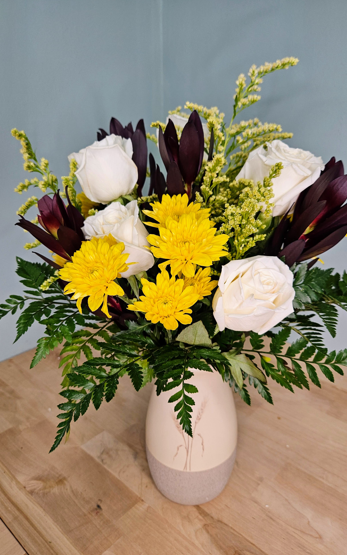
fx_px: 378
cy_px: 281
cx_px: 187
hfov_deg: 49.2
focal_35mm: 25
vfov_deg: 72.5
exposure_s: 1/120
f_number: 1.8
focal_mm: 5.4
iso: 100
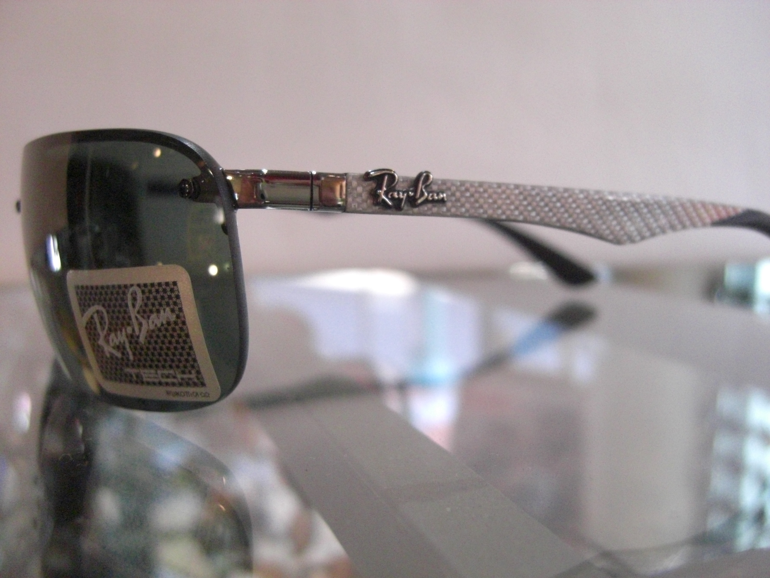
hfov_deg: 49.0
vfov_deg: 37.7
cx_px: 385
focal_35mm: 38
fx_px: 845
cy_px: 289
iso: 800
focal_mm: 7.9
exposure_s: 1/250
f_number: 2.8
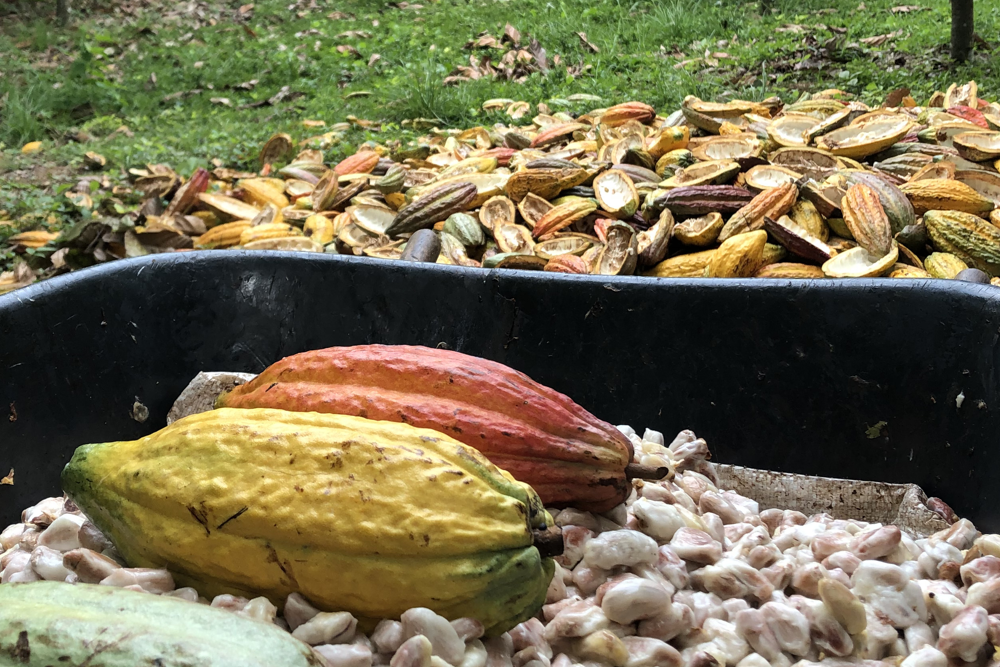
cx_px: 451
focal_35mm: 47
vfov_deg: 28.5
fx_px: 1306
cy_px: 238
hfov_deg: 41.9
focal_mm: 3.99
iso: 20
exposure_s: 1/193
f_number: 1.8
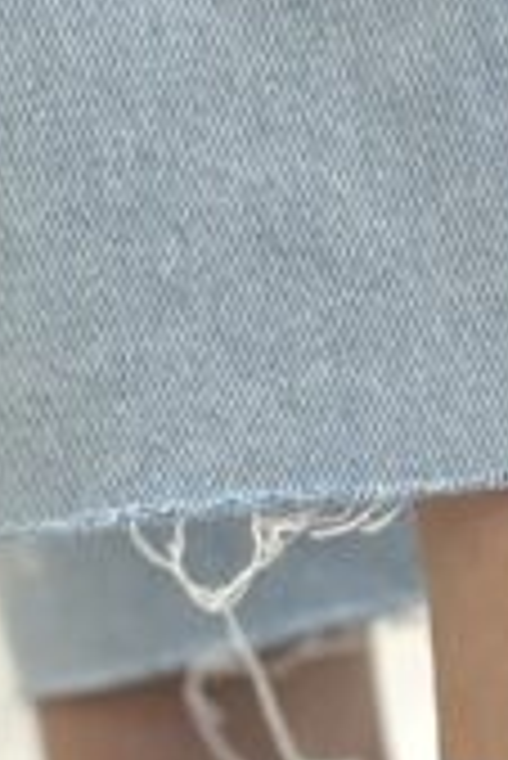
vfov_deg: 8.7
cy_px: 814
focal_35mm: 236
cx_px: 486
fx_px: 4985
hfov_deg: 5.8
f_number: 1.78
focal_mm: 6.86
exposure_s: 1/100
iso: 160
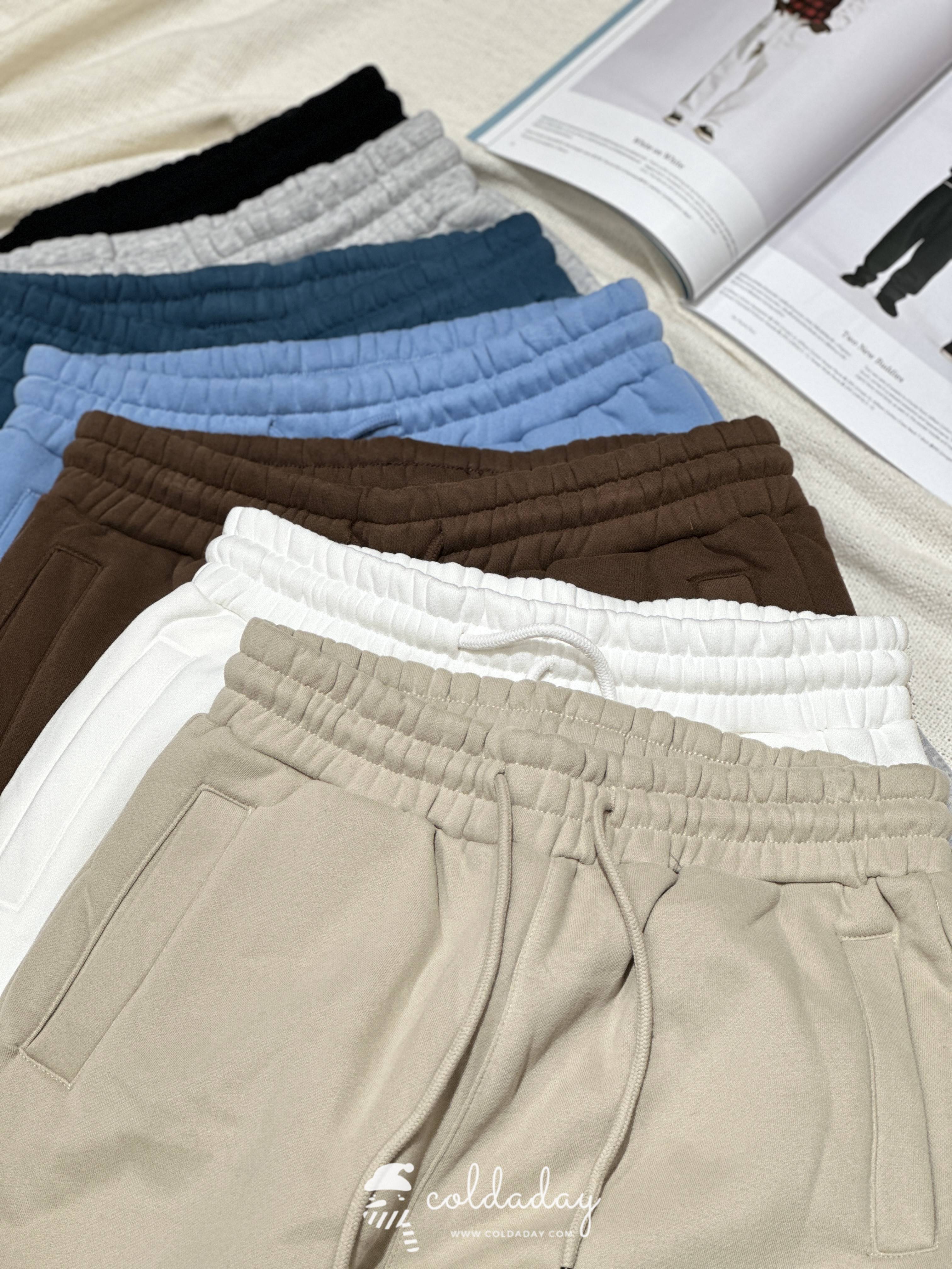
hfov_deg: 19.1
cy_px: 634
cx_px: 476
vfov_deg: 25.3
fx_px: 2824
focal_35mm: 77
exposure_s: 1/60
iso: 125
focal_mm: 9
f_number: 2.8
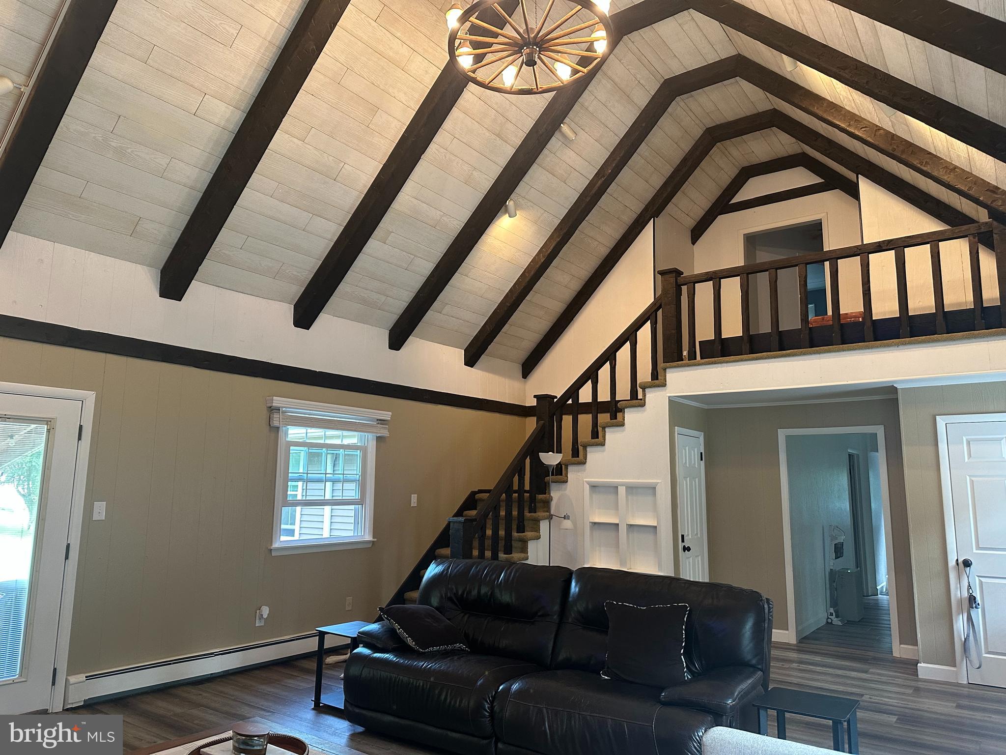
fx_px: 697
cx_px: 503
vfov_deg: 56.8
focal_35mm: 24
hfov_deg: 71.6
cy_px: 378
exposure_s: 1/60
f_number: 1.78
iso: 250
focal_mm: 6.86
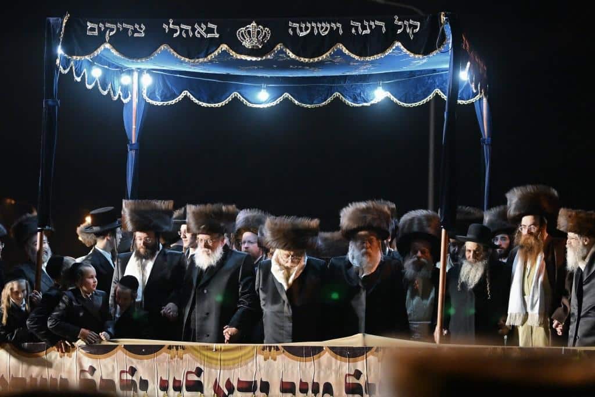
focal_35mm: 142
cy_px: 198
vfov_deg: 9.7
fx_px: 2346
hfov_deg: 14.5
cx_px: 298
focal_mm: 95
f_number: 2.8
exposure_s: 1/160
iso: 1600
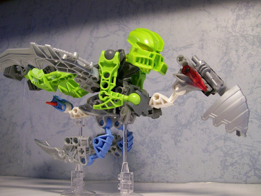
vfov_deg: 39.7
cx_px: 130
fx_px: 271
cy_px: 98
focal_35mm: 36
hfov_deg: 51.4
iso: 156
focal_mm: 6
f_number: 2.7
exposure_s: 1/32
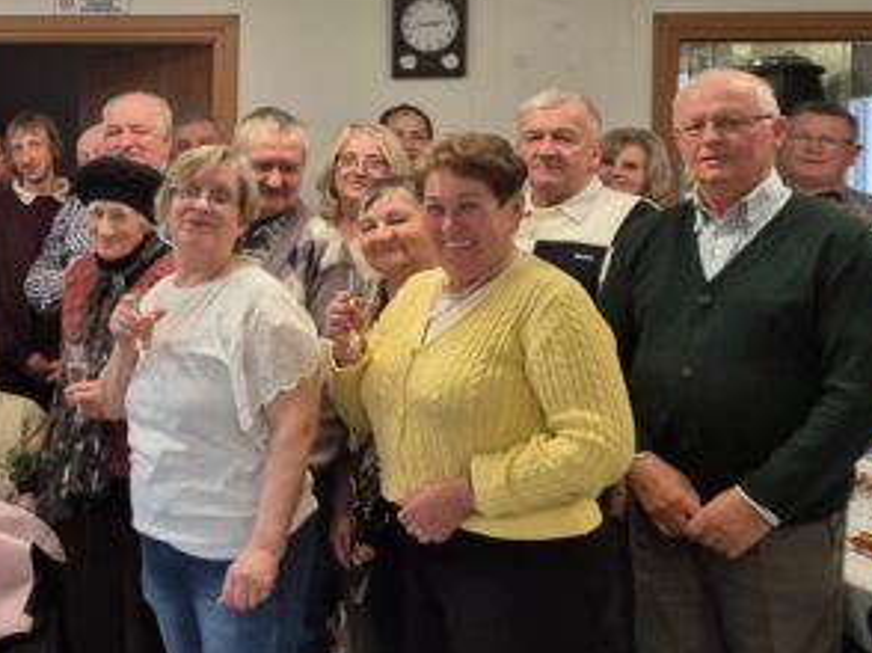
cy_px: 193
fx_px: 1183
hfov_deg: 37.2
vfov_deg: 30.5
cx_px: 50
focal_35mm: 47
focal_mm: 5.4
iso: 100
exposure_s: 1/100
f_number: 1.8
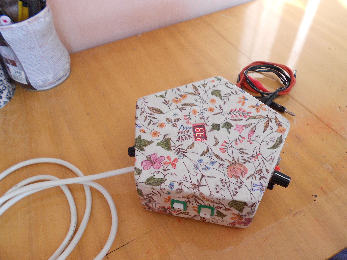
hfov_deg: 67.3
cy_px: 130
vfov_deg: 53.1
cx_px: 174
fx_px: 261
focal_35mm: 26
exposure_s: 1/30
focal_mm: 4.6
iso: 125
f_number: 3.2
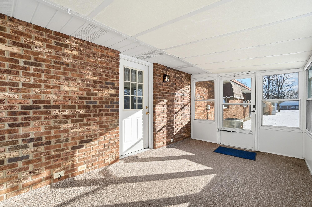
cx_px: 156
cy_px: 104
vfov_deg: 77.2
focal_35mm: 15
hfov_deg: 100.4
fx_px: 130
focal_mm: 10
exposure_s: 1/4000
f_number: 4
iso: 100
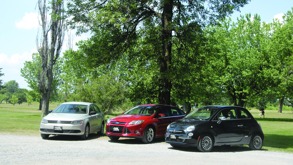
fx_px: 396
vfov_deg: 23.5
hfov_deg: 40.6
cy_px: 71
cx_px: 145
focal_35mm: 51
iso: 400
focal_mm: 32
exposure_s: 1/100
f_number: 9
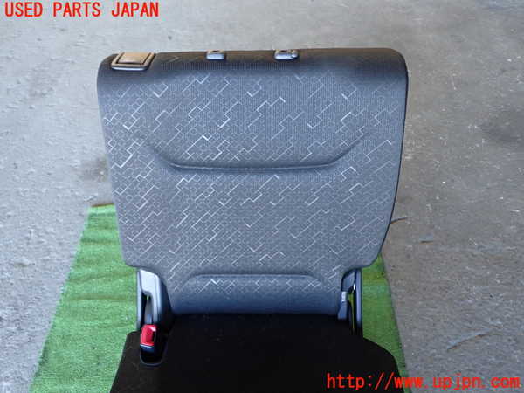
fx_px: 484
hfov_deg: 56.8
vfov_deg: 44.2
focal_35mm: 32
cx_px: 262
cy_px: 196
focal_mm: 5.79
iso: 250
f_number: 2.4
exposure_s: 1/30
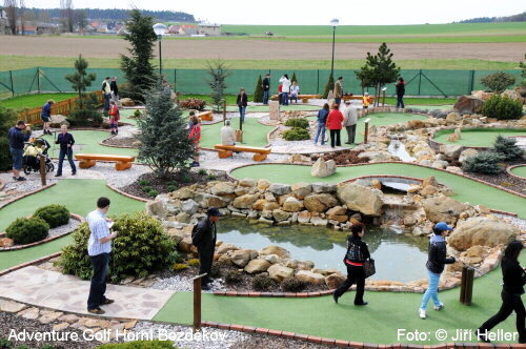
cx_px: 263
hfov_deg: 43.7
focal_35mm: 45
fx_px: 657
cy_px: 174
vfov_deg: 29.8
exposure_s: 1/200
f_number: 9
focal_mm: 30
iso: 200
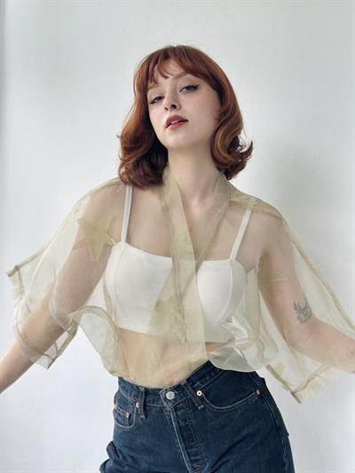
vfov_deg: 39.6
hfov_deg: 30.3
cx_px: 178
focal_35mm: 48
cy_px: 236
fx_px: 656
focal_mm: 6.86
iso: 80
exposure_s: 1/227
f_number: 1.78
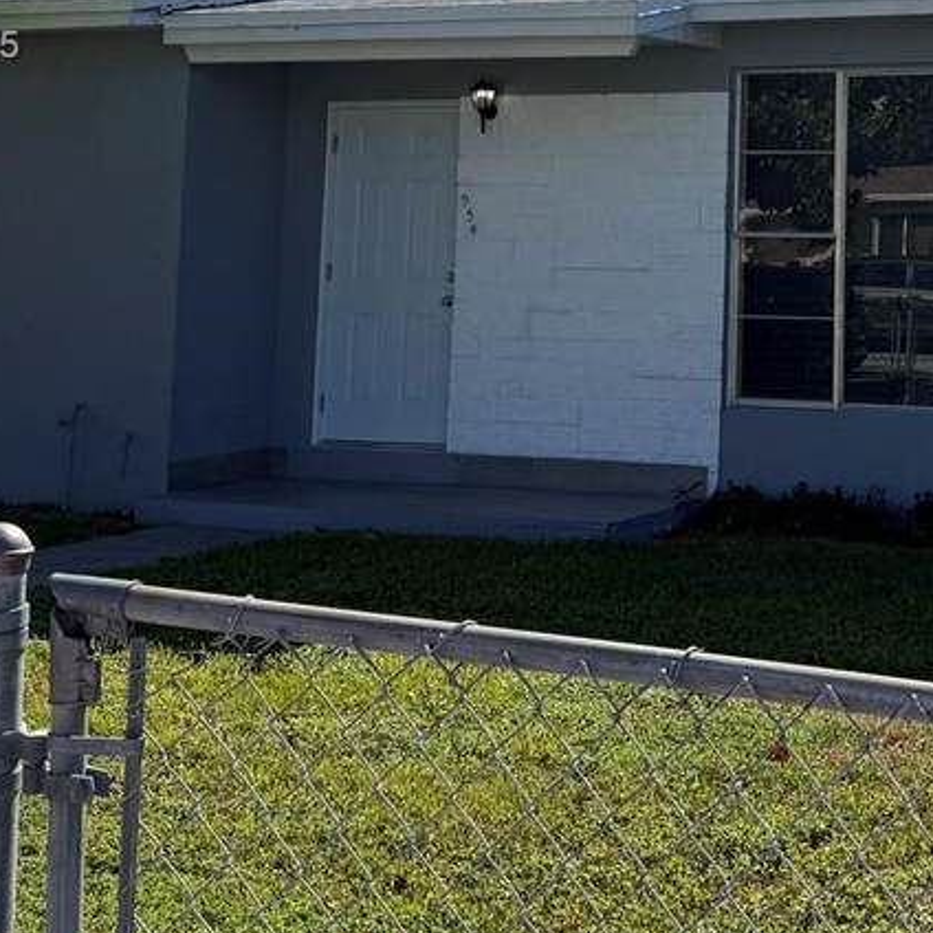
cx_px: 865
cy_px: 48
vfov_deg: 25.8
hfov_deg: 25.9
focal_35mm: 64
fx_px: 1952
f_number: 1.78
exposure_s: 1/7353
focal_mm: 6.76
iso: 80
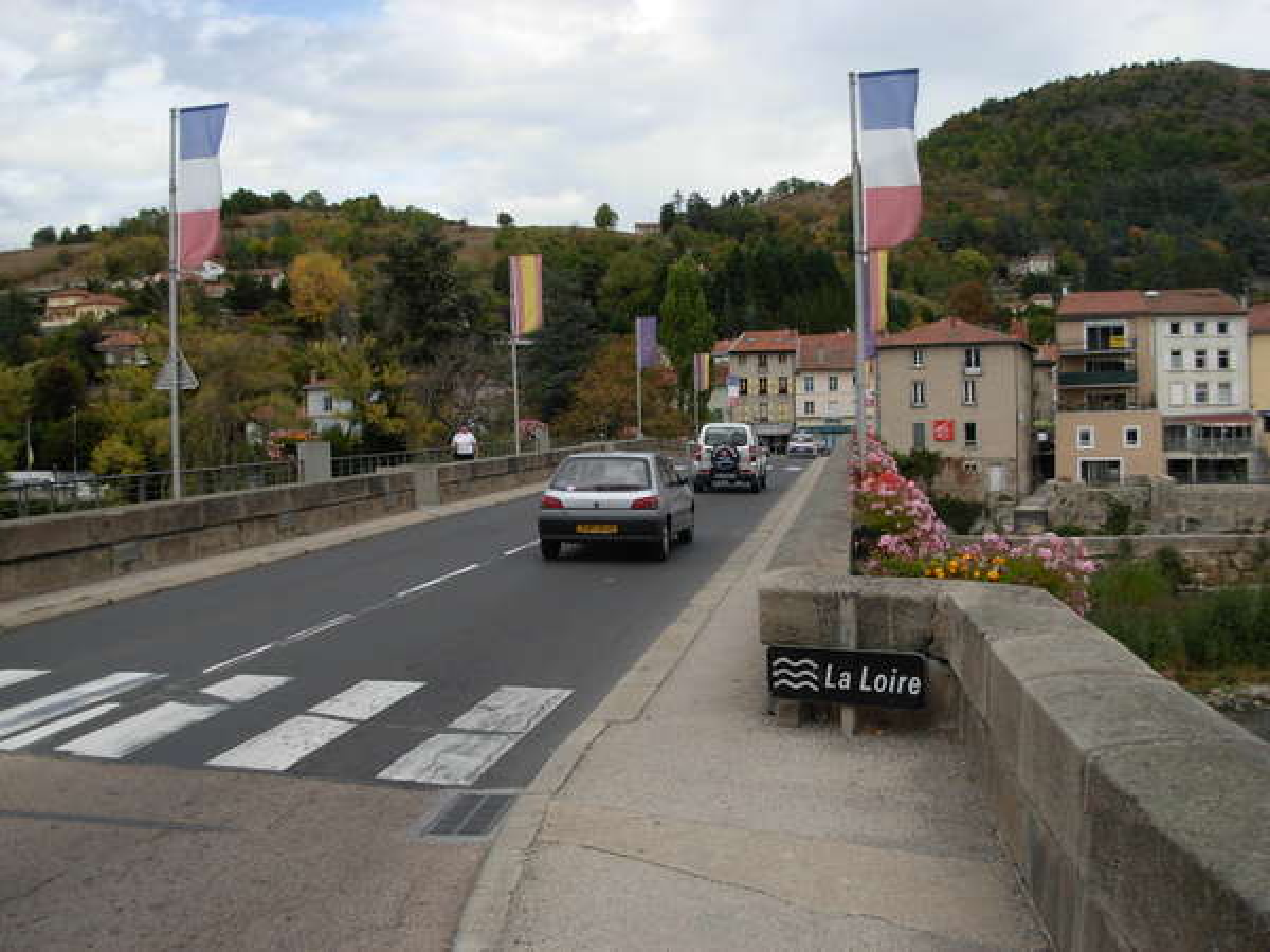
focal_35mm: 38
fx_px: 1394
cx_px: 635
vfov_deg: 37.7
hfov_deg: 49.0
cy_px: 476
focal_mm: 6.3
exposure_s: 1/886
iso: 79
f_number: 2.9
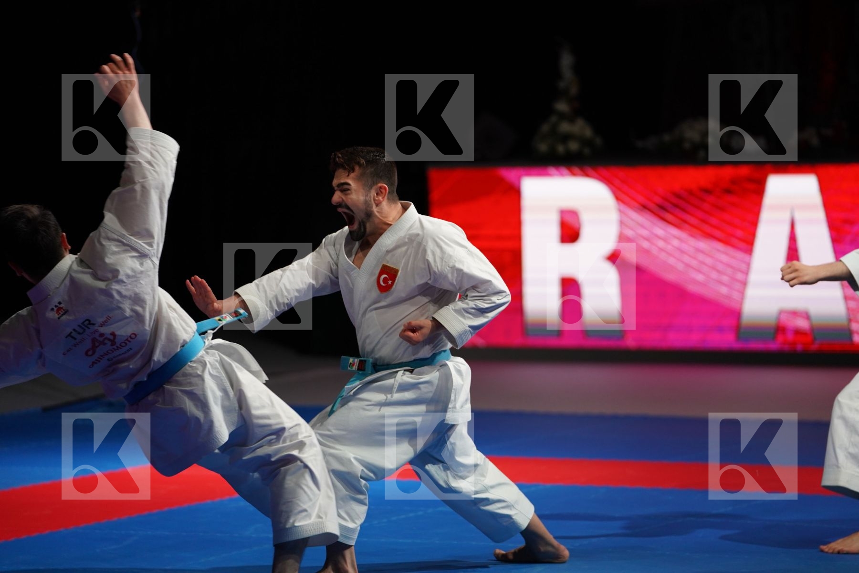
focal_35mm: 174
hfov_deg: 11.8
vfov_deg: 7.9
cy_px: 286
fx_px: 4152
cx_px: 430
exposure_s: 1/500
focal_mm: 174
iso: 1000
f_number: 2.8
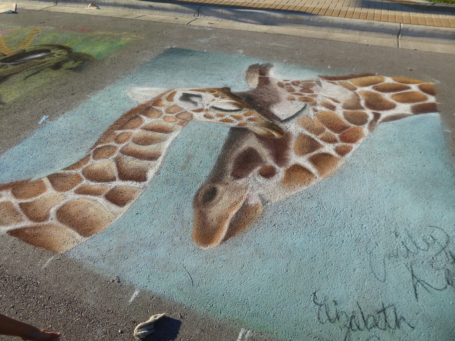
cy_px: 170
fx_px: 329
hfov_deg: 69.4
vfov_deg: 54.9
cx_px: 228
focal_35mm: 25
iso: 100
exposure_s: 1/640
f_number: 3.3
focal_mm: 4.3
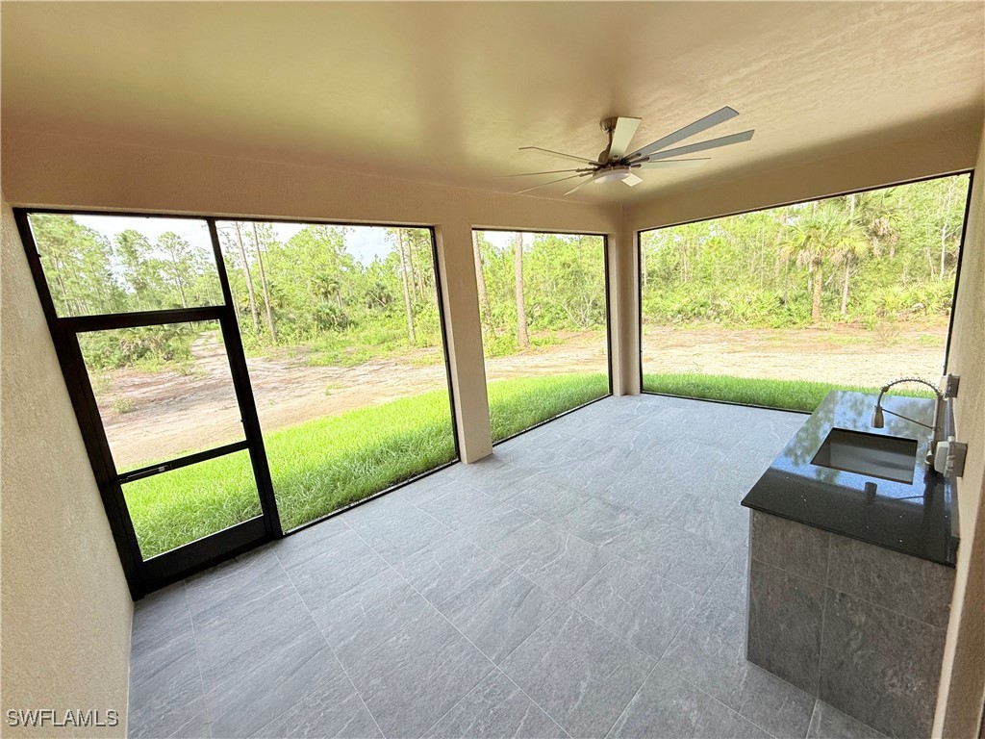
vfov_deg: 85.7
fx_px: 398
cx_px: 492
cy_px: 370
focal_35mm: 14
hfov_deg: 102.1
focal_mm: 2.22
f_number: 2.2
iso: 64
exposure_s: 1/321
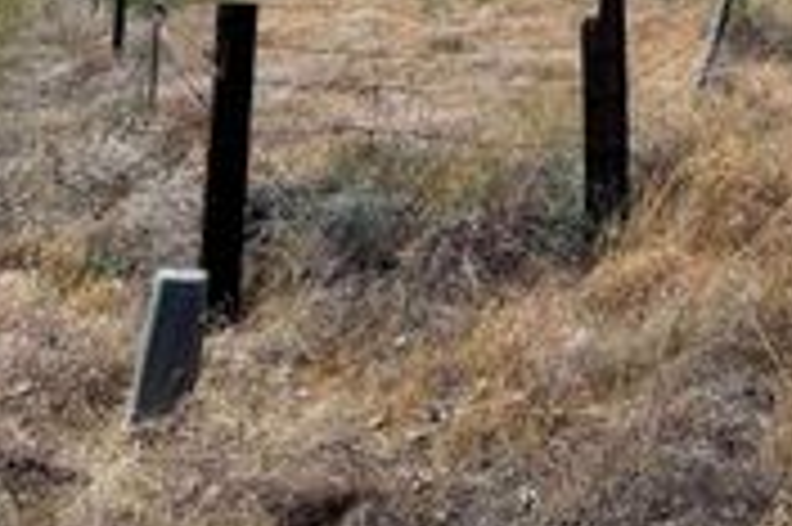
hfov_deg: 27.3
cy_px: -196
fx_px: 1561
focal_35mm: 71
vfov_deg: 17.7
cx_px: 734
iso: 80
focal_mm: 6.76
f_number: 1.78
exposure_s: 1/5348
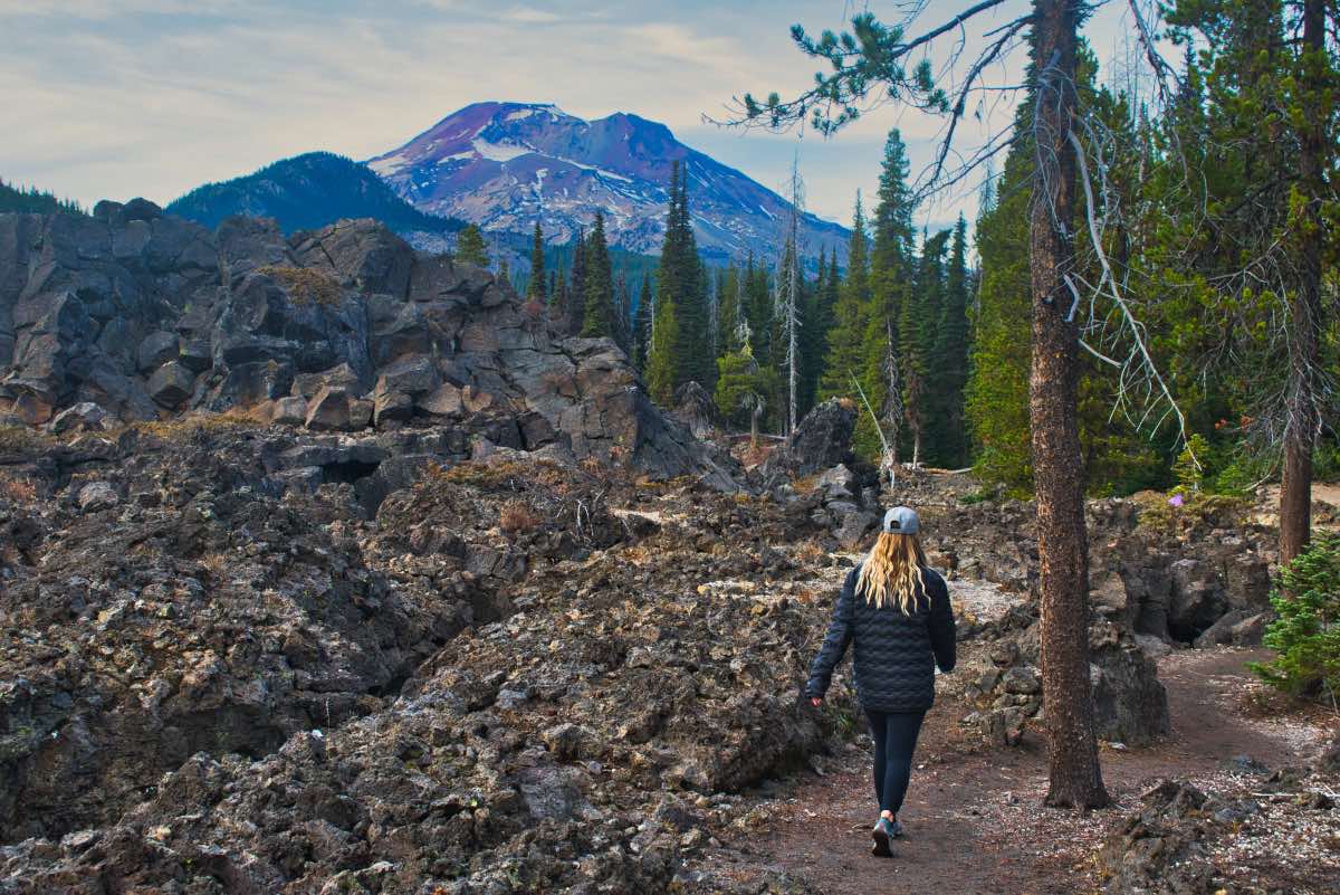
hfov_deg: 36.9
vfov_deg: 25.1
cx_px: 670
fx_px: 2011
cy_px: 448
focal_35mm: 54
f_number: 9
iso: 400
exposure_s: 1/100
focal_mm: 36
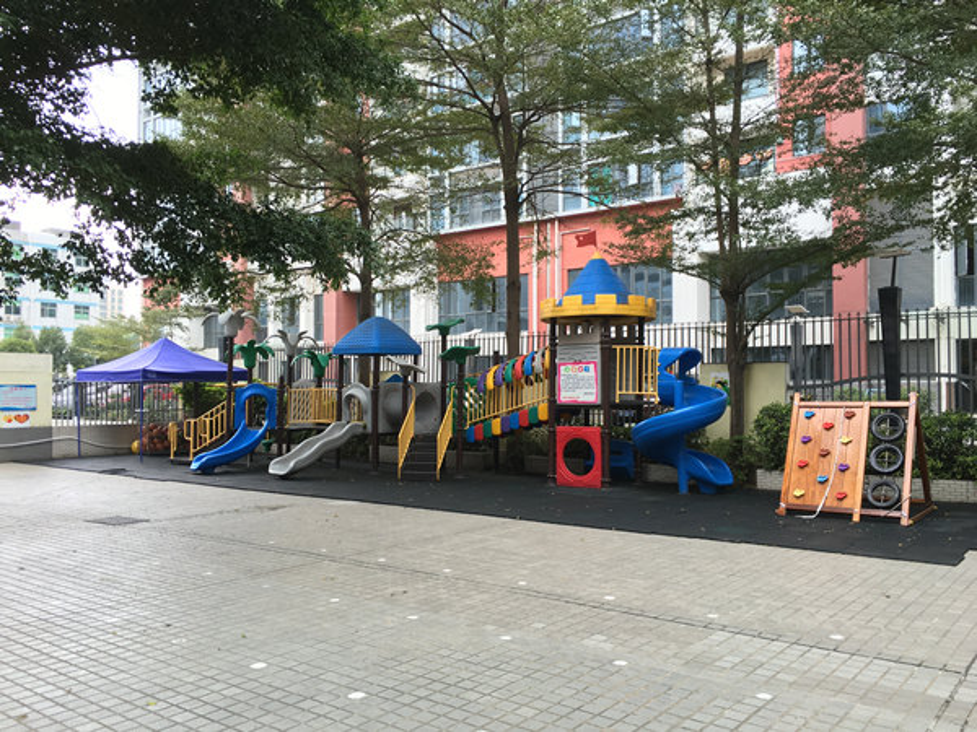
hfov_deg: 61.7
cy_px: 366
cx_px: 488
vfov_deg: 48.2
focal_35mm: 29
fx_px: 818
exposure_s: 1/112
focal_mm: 4.15
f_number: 2.2
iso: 25
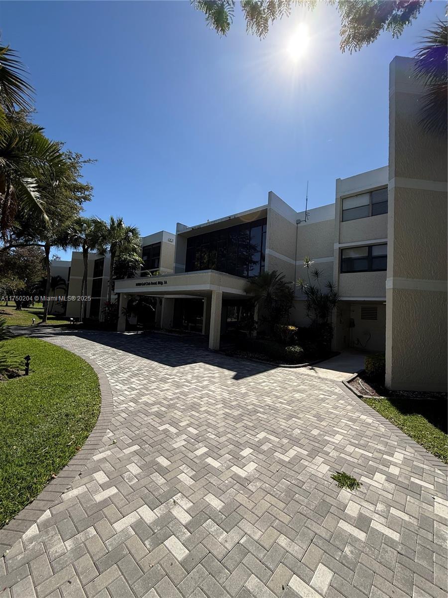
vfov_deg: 102.1
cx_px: 224
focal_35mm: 14
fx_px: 242
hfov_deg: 85.7
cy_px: 299
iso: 50
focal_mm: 2.22
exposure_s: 1/1961
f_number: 2.2
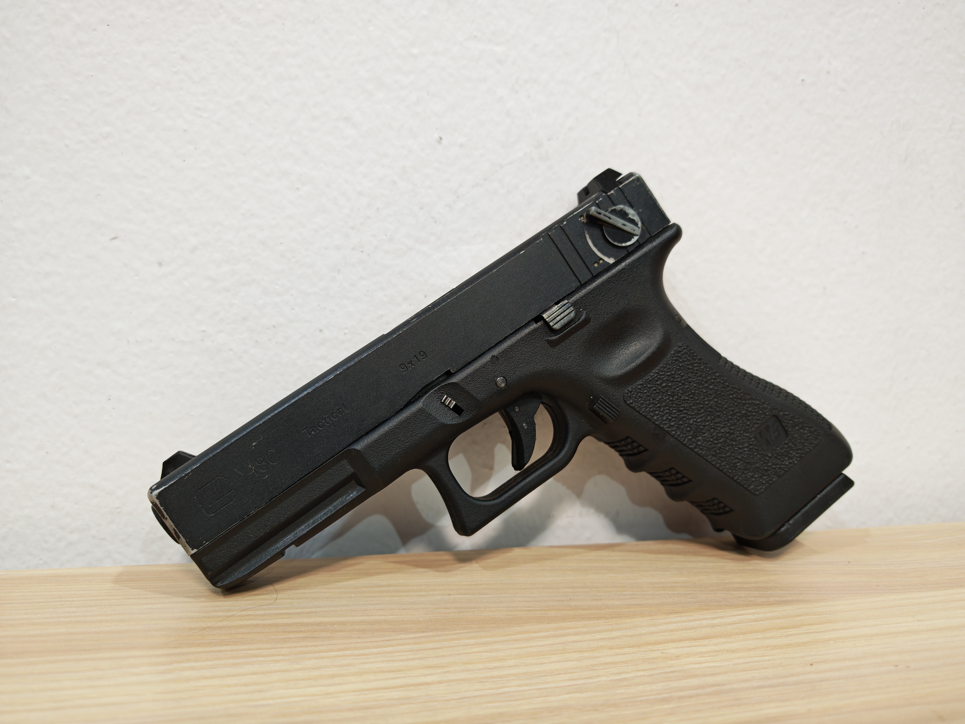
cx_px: 482
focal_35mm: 24
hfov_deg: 71.6
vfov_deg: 56.8
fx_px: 669
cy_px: 362
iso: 250
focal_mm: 6.83
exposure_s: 1/50
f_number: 2
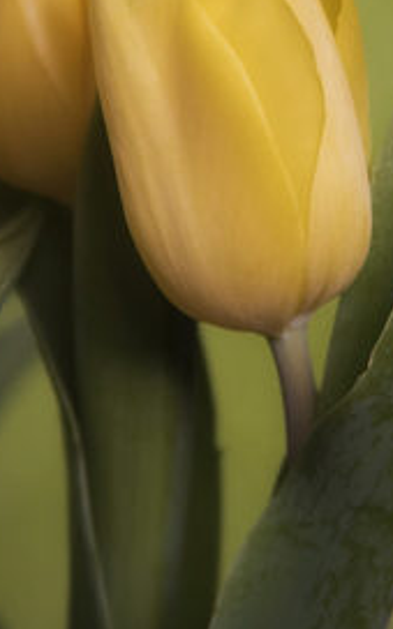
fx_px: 4627
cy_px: 164
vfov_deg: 7.8
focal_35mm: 270
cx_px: 317
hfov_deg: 4.9
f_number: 5.6
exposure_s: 1/60
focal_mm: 120
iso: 800
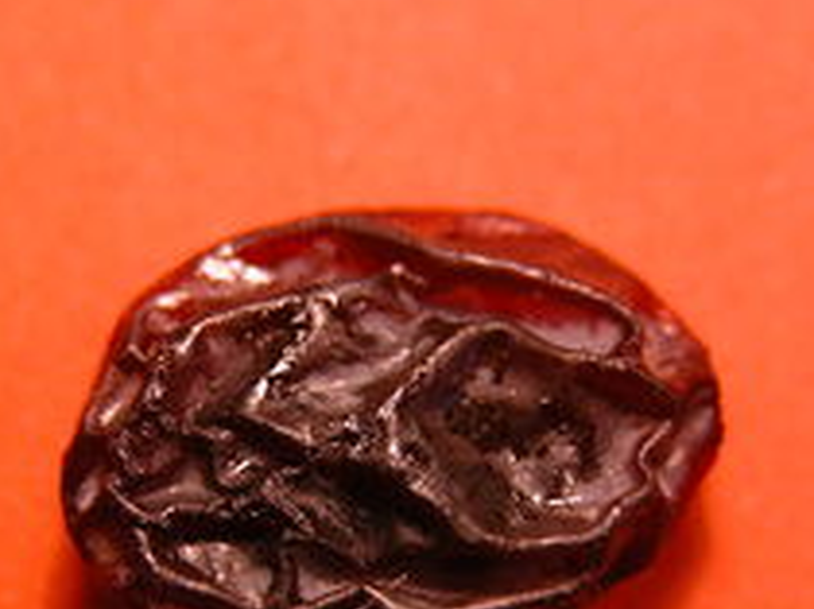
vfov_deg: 7.3
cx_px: 360
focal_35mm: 204
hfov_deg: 9.7
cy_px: 520
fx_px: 4792
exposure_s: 1/98.8
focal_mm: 27.3
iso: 100
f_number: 3.7
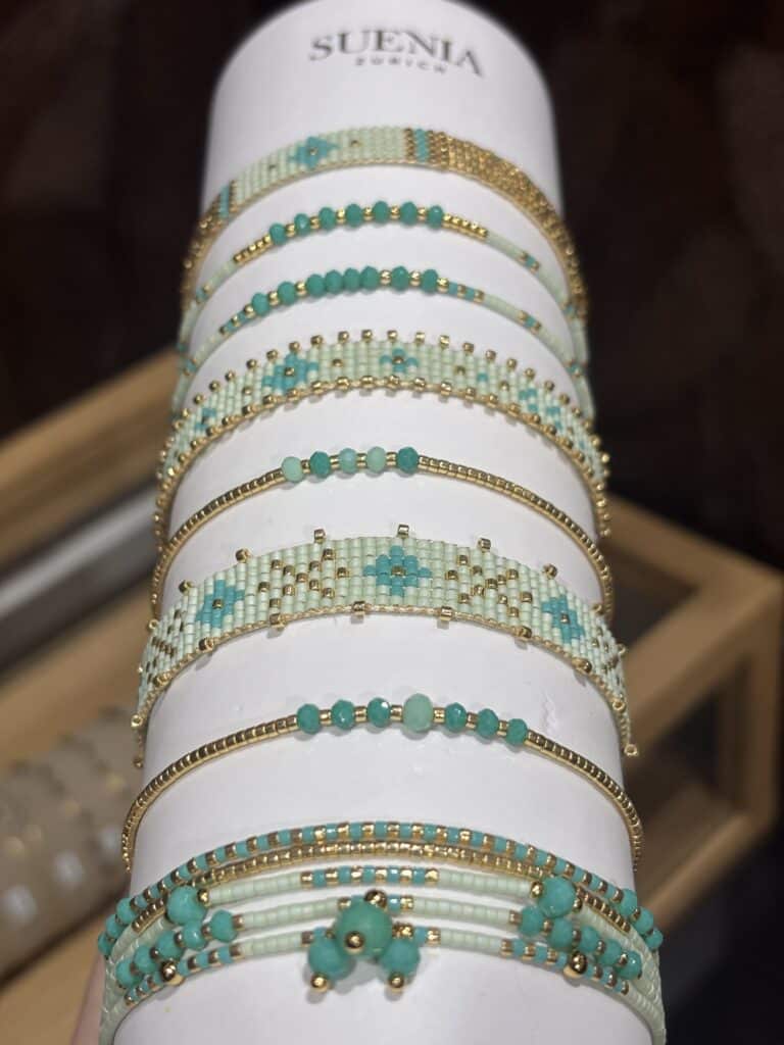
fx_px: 1570
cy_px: 522
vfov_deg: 36.8
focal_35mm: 52
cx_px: 392
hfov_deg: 28.0
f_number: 1.6
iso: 32
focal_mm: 5.96
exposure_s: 1/232
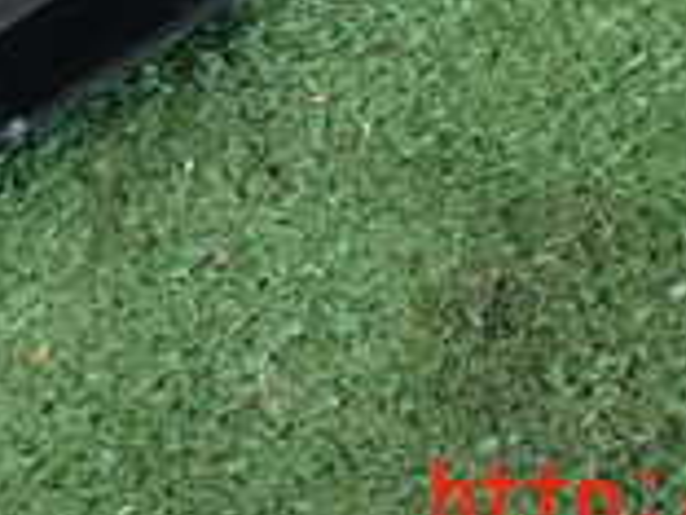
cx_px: 106
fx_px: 3052
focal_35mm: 154
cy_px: -431
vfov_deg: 9.2
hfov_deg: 12.7
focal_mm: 7.34
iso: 1000
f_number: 2.8
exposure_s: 1/40
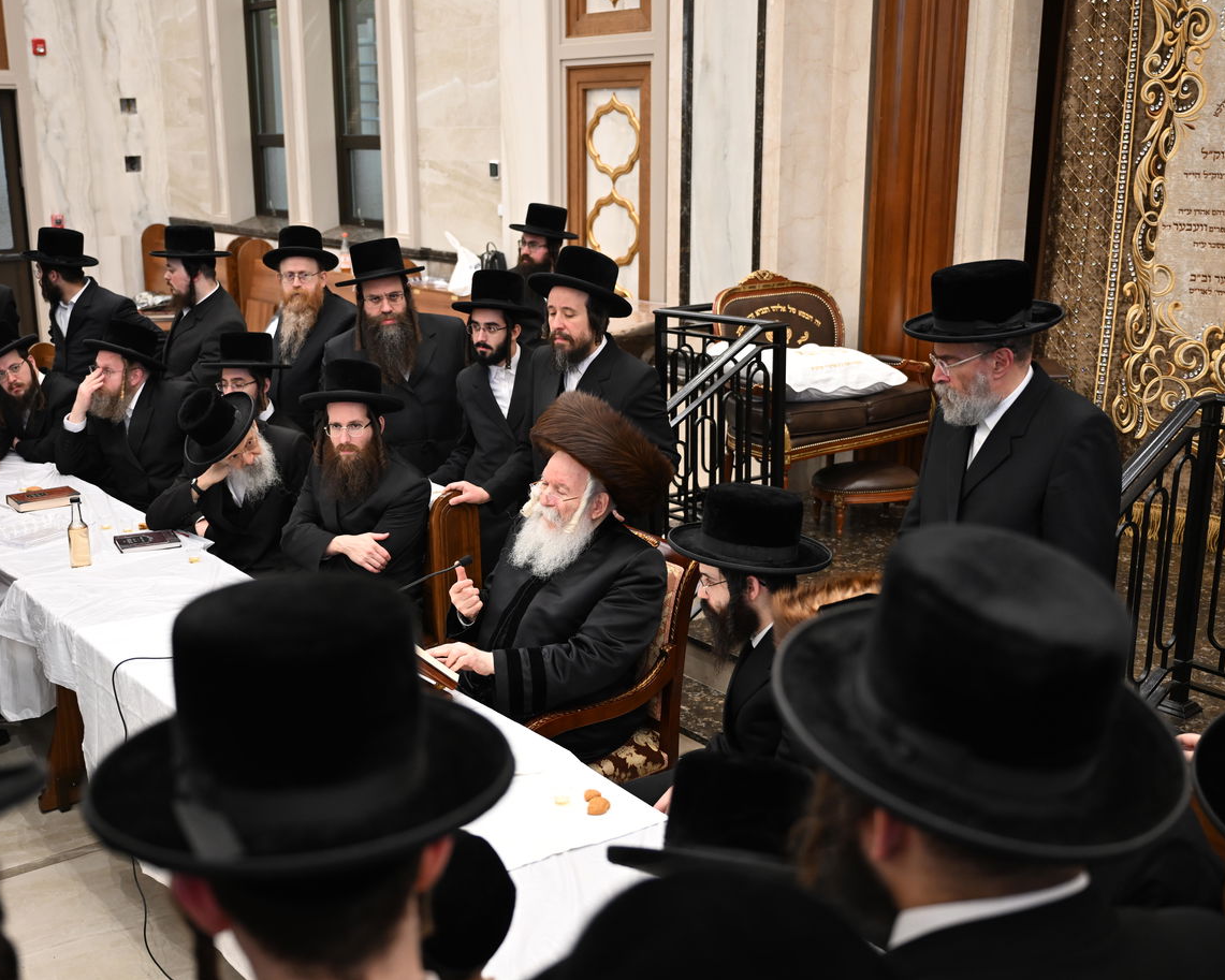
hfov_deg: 47.3
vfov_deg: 38.6
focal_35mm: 39
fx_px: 1399
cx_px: 563
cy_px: 480
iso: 800
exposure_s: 1/200
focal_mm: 33.5
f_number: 2.8
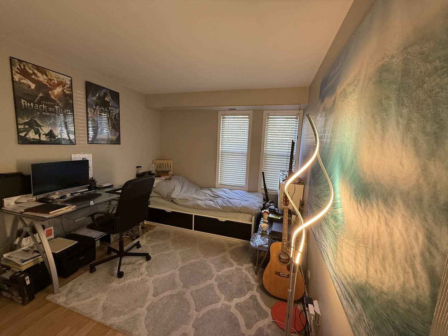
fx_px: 181
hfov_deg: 102.1
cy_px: 168
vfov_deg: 85.7
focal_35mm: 14
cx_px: 224
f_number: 2.2
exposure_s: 1/99
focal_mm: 2.22
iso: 250
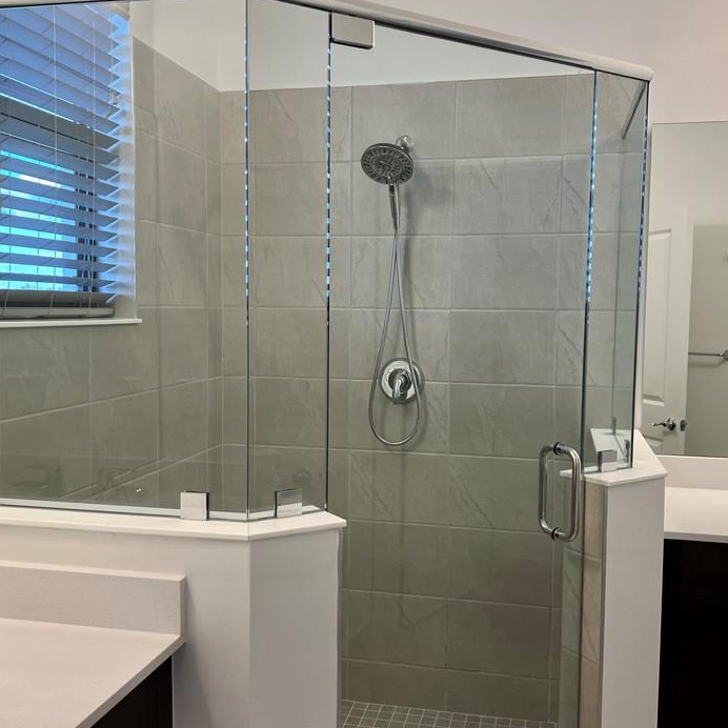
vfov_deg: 48.4
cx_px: 395
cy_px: 358
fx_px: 809
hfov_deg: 48.4
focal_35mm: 34
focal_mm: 5.7
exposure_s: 1/120
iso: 64
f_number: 1.5
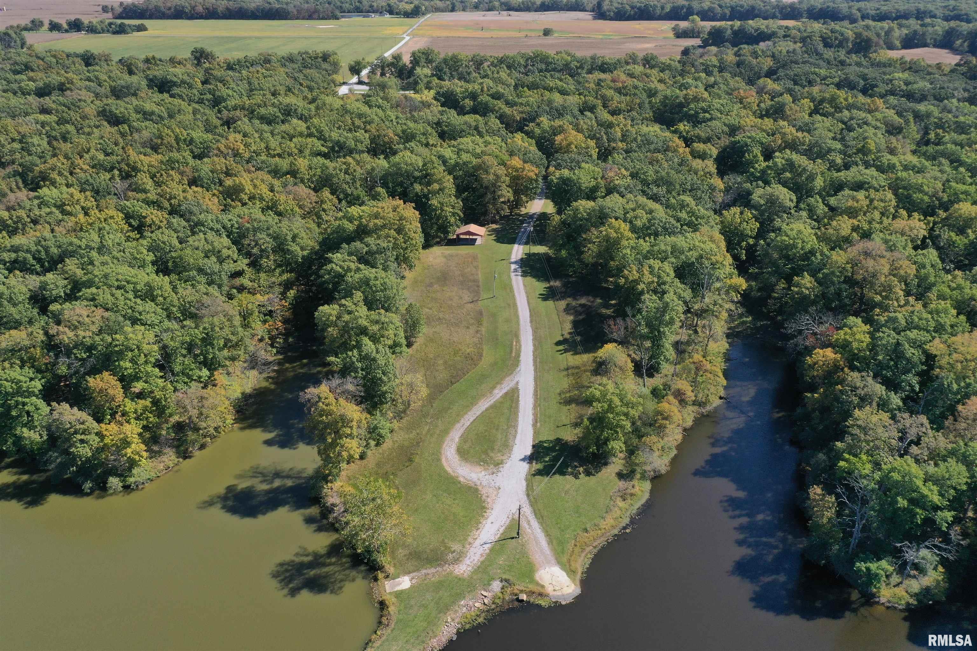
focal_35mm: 28
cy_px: 326
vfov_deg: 46.4
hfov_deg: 65.5
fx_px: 760
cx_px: 488
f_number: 7.1
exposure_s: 1/240
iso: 100
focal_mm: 10.26
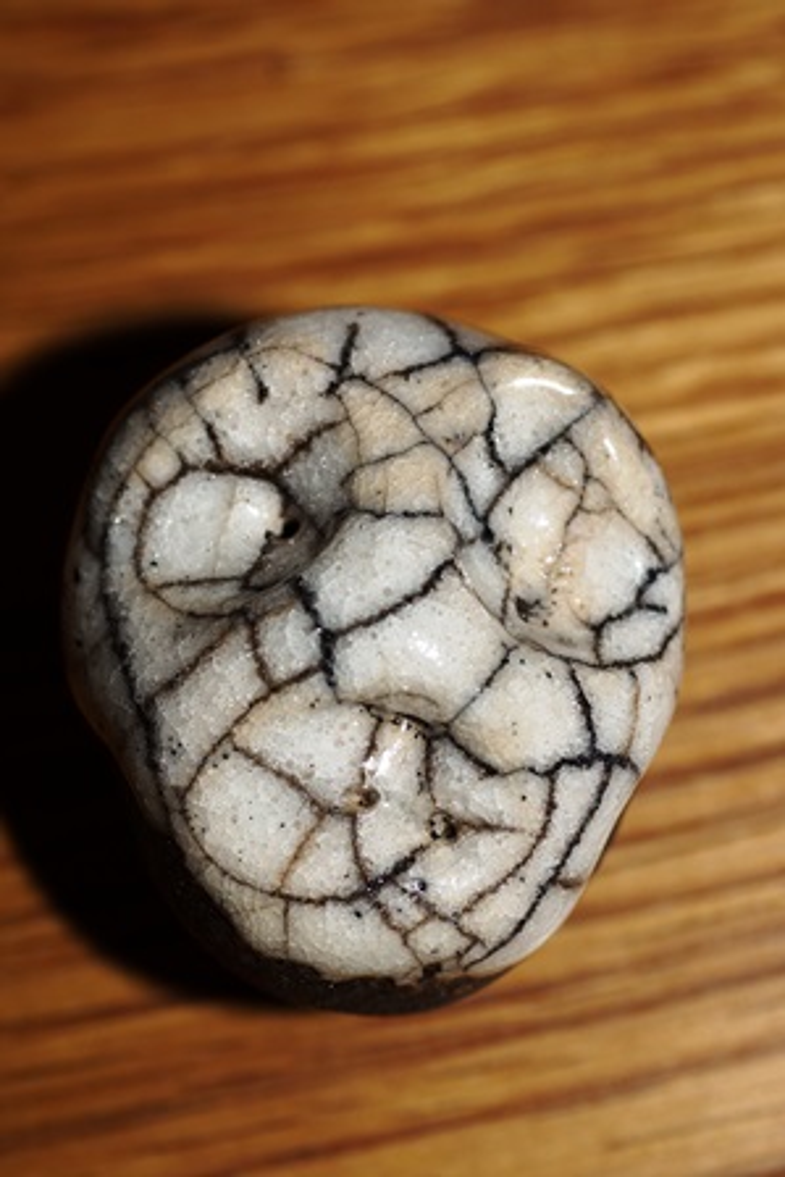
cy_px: 588
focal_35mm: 75
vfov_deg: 27.0
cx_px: 392
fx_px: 2451
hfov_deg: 18.2
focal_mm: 50
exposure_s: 1/60
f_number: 5.6
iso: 100
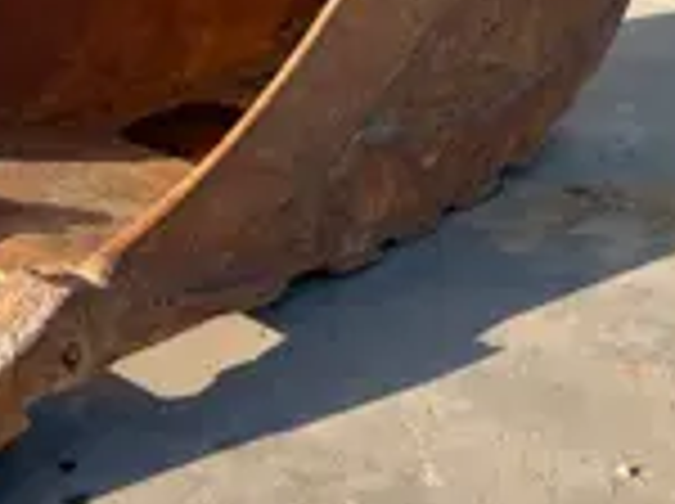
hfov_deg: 24.9
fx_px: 1499
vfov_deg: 18.3
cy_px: -72
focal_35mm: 77
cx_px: 112
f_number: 1.78
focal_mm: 6.76
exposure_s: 1/613
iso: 64
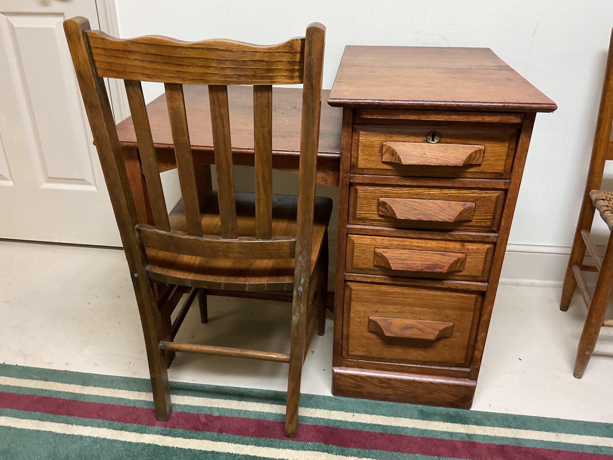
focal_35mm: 29
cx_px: 306
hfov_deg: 61.7
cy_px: 230
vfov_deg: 48.2
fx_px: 514
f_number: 1.8
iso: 250
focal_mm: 3
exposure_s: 1/60
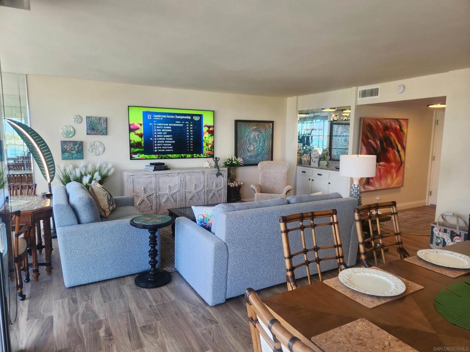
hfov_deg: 73.9
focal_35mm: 23
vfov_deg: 58.9
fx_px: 312
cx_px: 235
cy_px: 176
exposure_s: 1/180
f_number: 1.8
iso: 64
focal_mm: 5.4
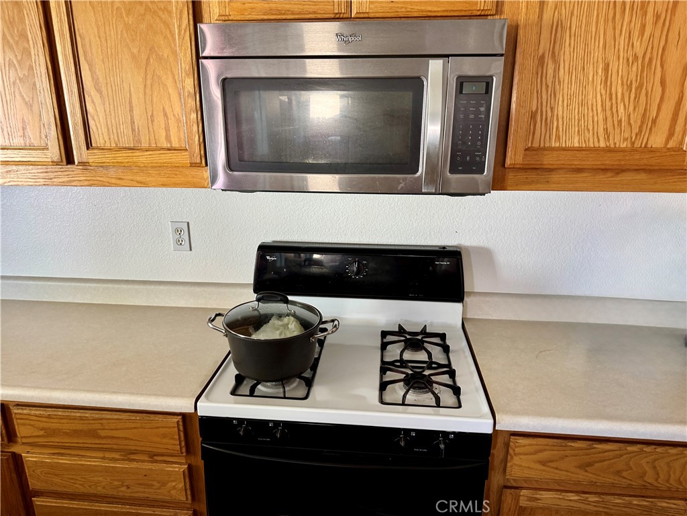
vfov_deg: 56.8
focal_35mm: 24
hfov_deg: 71.6
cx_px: 344
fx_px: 476
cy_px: 258
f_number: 1.78
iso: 200
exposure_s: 1/110
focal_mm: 6.76
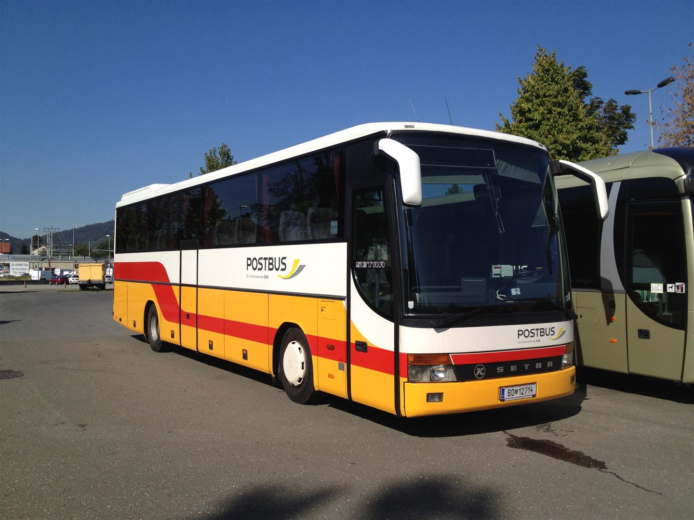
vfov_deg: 40.7
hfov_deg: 52.6
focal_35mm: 35
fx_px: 702
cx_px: 347
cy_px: 260
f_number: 2.4
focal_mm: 4.28
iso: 64
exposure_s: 1/2404
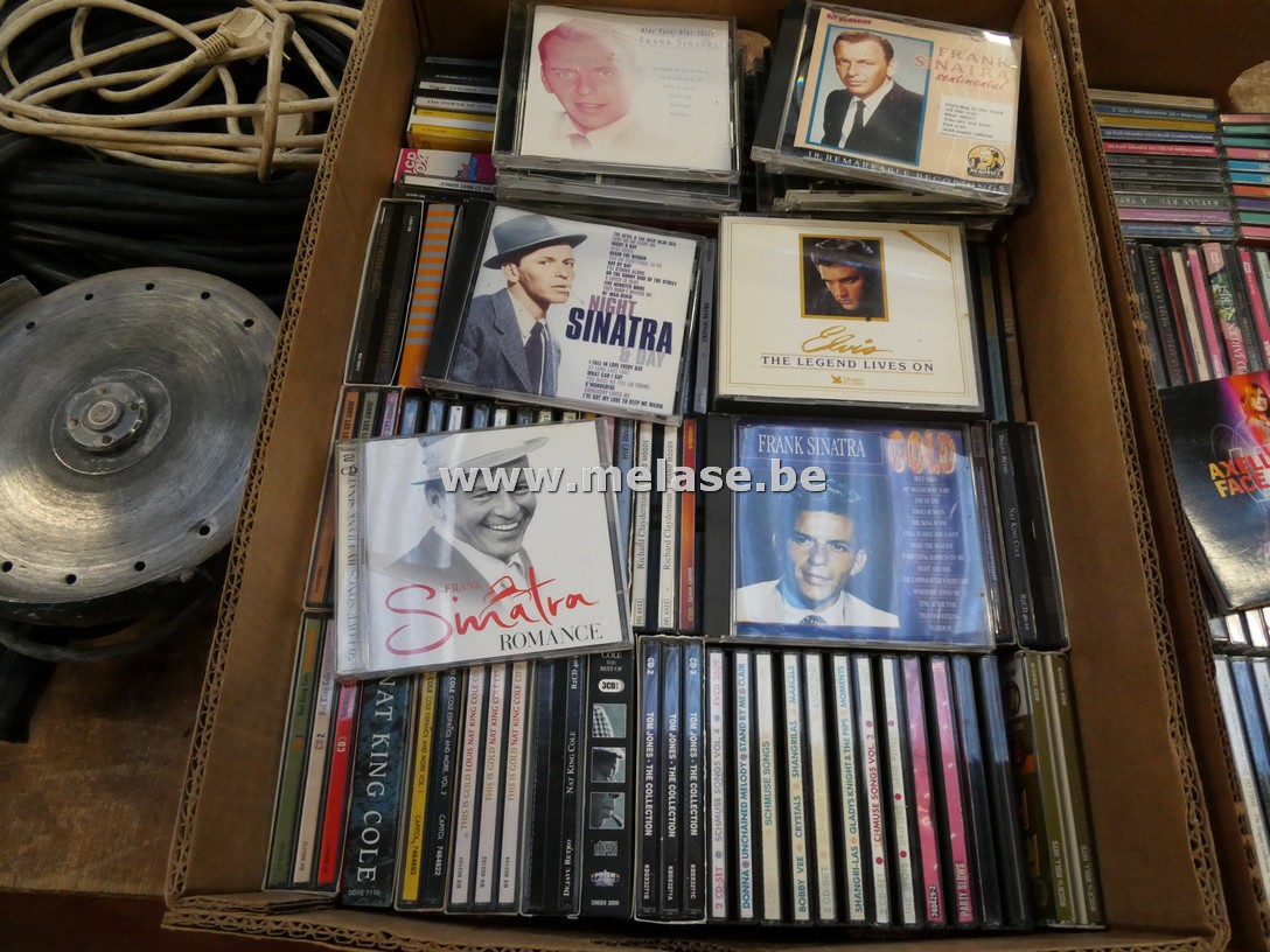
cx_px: 635
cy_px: 476
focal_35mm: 24
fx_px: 881
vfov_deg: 56.8
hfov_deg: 71.6
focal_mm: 4.3
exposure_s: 1/60
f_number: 3.3
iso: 500
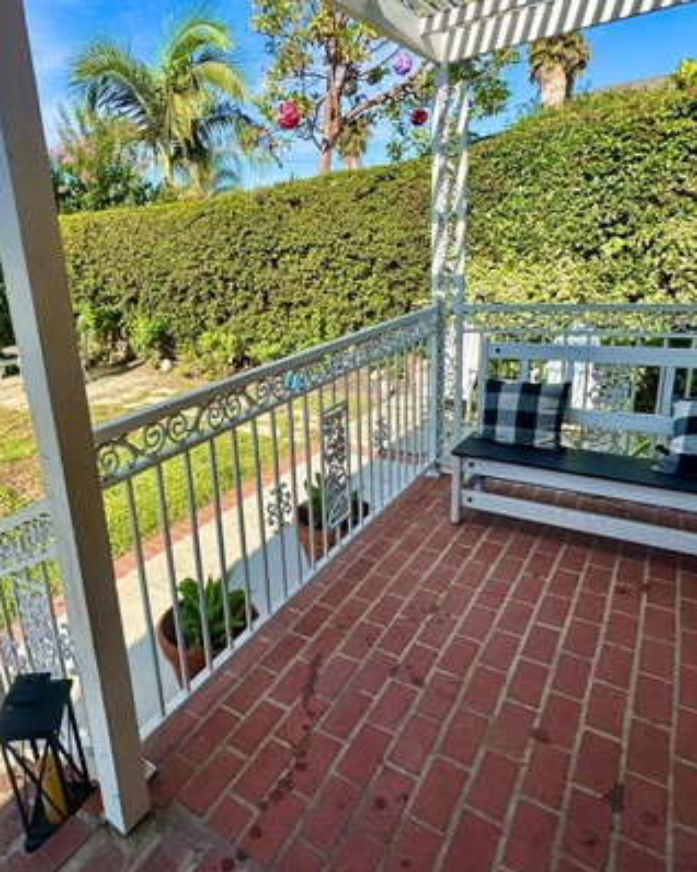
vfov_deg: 75.0
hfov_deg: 61.8
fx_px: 568
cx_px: 243
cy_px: 403
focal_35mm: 22
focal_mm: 2.22
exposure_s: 1/879
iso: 50
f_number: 2.2
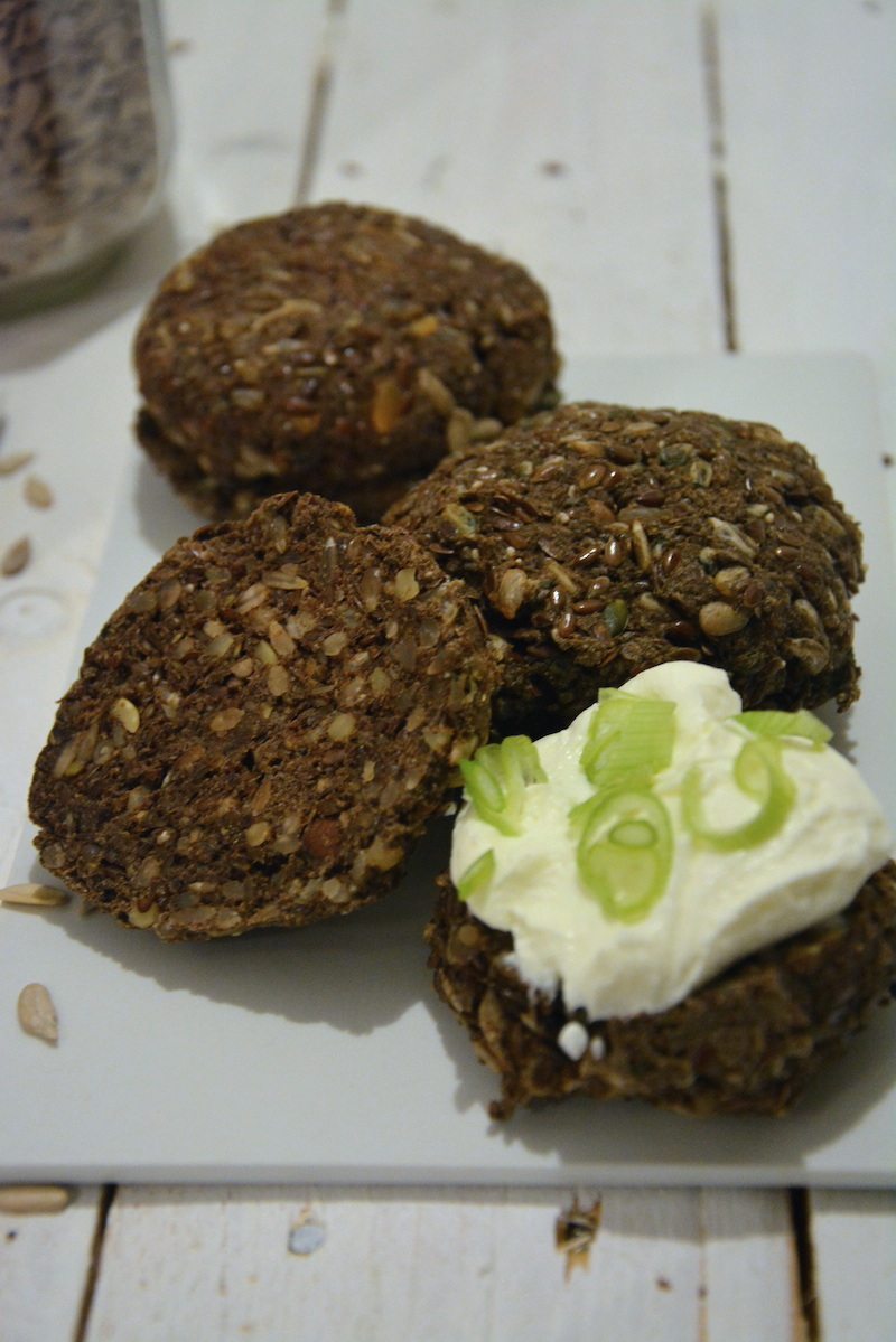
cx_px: 448
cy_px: 671
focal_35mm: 78
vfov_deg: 26.0
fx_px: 2910
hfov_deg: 17.5
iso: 3200
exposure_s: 1/20
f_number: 5
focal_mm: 52
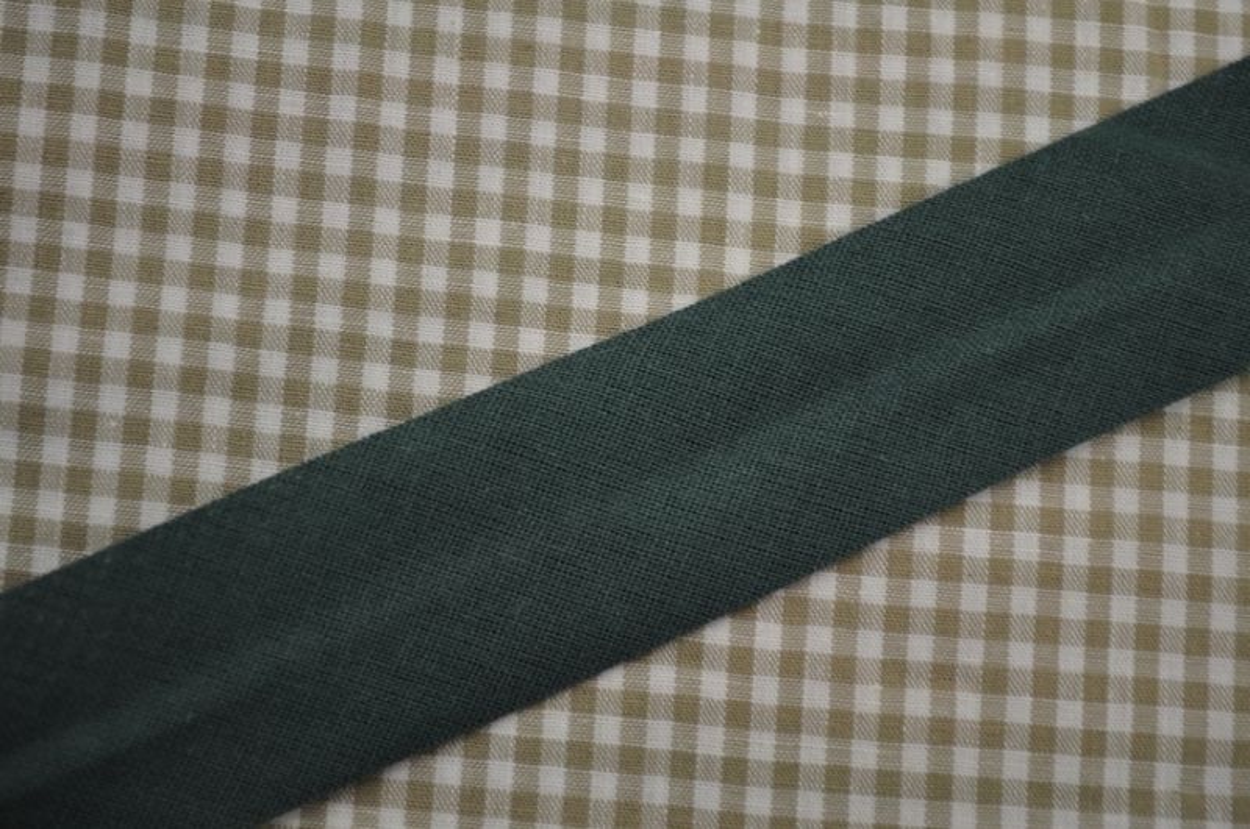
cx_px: 625
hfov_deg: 29.9
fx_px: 2340
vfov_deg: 20.1
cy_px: 414
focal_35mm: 68
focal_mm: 45
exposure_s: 1/10
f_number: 5.3
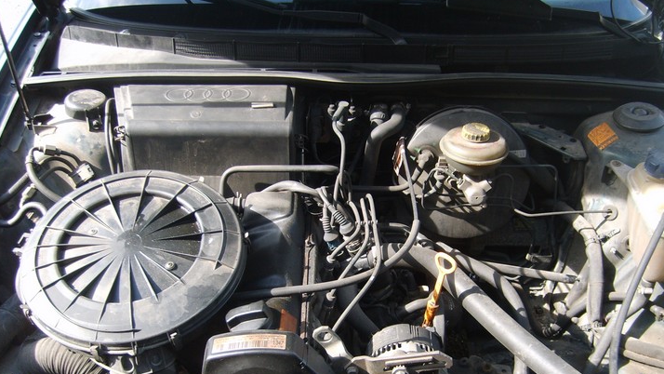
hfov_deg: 49.4
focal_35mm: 41
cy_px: 253
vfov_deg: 28.8
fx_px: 722
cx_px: 352
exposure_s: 1/125
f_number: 2.8
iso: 50
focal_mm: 5.8
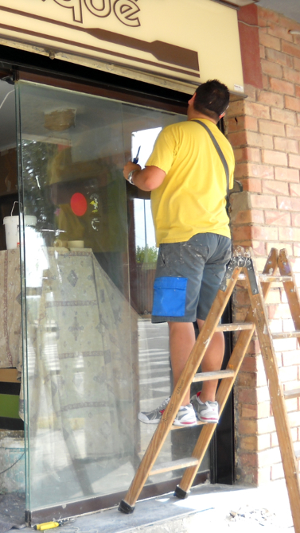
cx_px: -56
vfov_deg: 34.9
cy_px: 267
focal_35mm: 60
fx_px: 848
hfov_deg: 19.0
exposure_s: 1/129
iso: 64
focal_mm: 6.72
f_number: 3.1
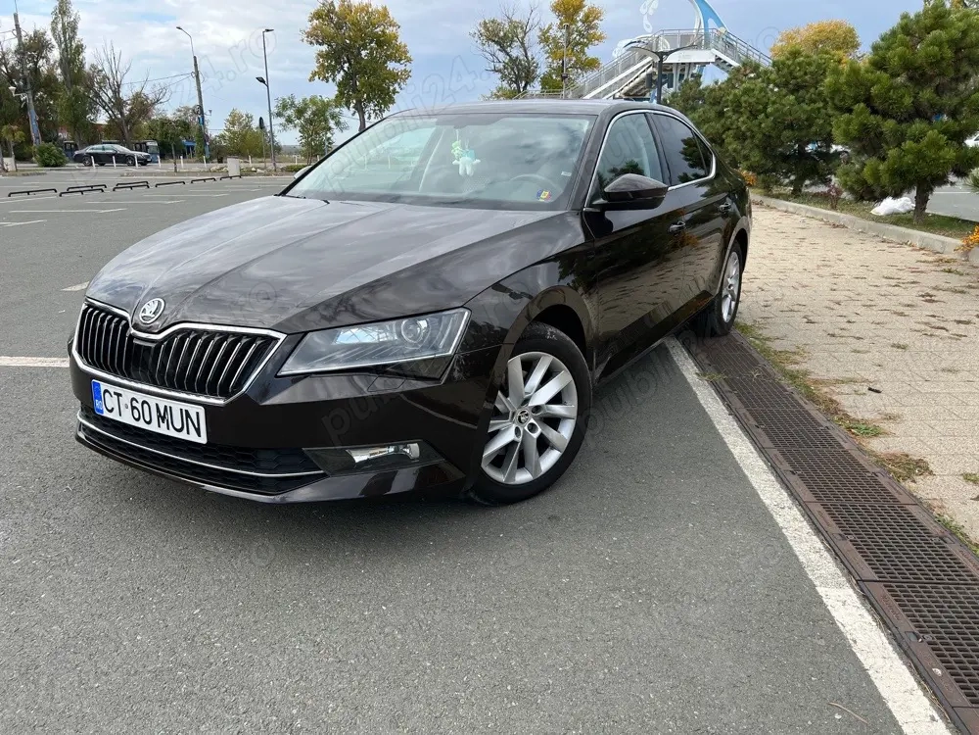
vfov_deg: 53.1
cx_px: 490
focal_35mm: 26
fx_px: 735
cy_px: 368
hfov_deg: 67.3
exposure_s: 1/1377
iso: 50
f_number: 1.5
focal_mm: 5.7
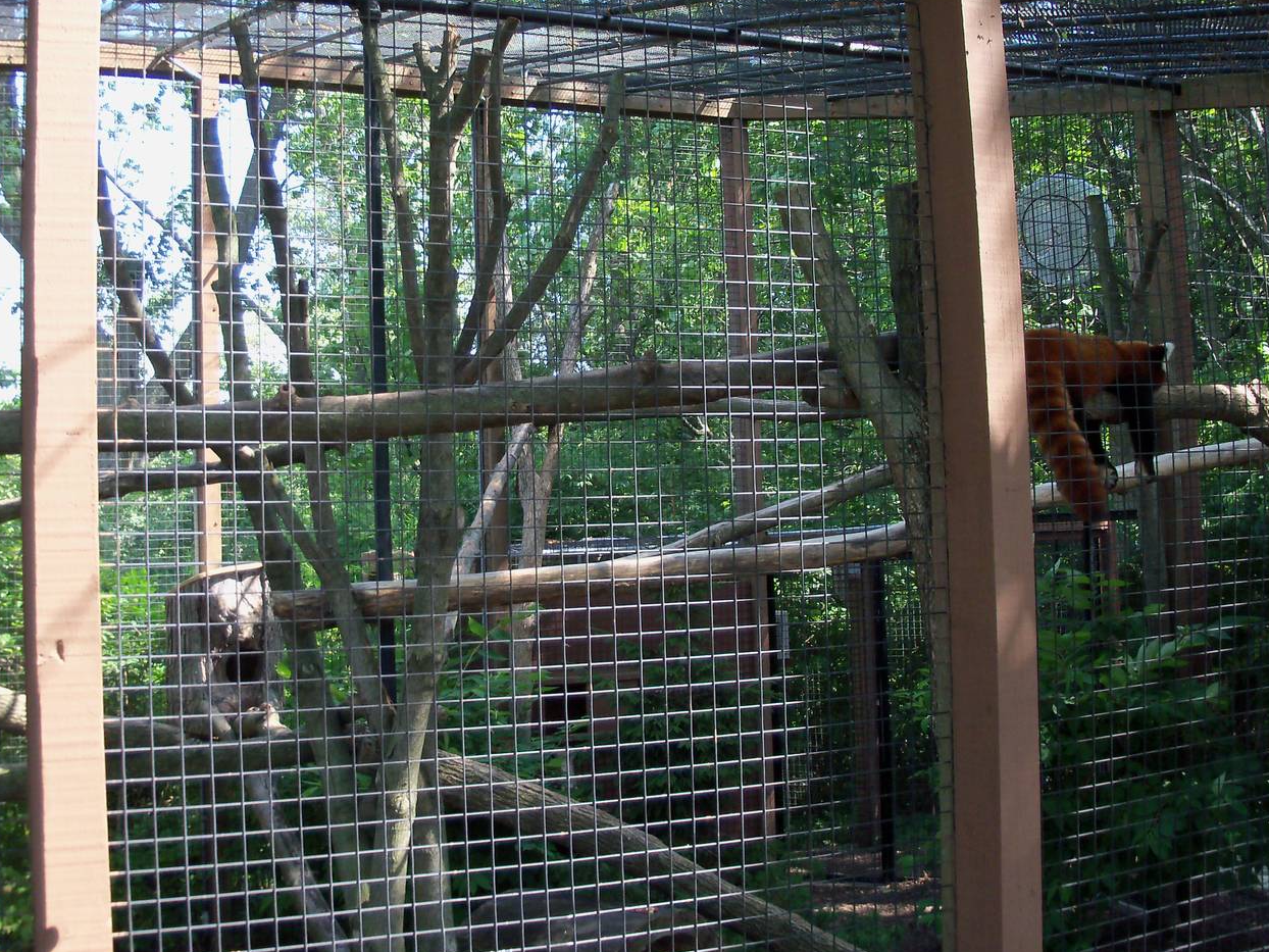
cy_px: 467
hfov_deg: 41.9
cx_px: 512
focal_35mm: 45
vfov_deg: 32.2
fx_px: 1650
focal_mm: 6.3
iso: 64
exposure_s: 1/80
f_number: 3
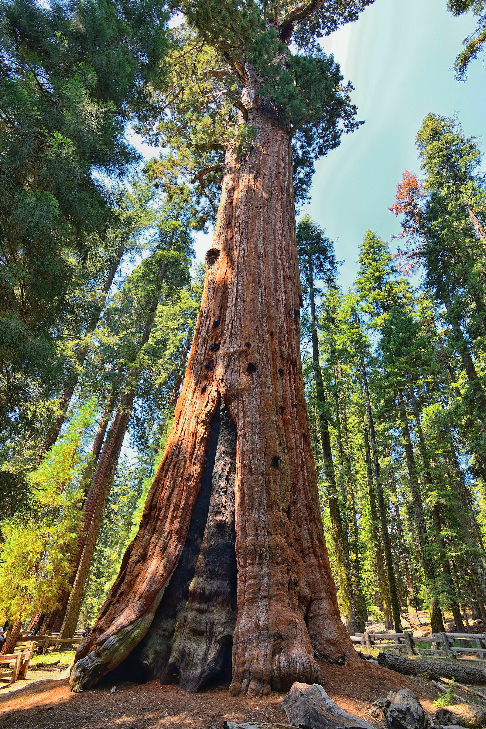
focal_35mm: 16
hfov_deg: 72.1
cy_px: 364
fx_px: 334
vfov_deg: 95.0
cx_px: 243
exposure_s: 1/60
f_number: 7.1
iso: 100
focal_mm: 11
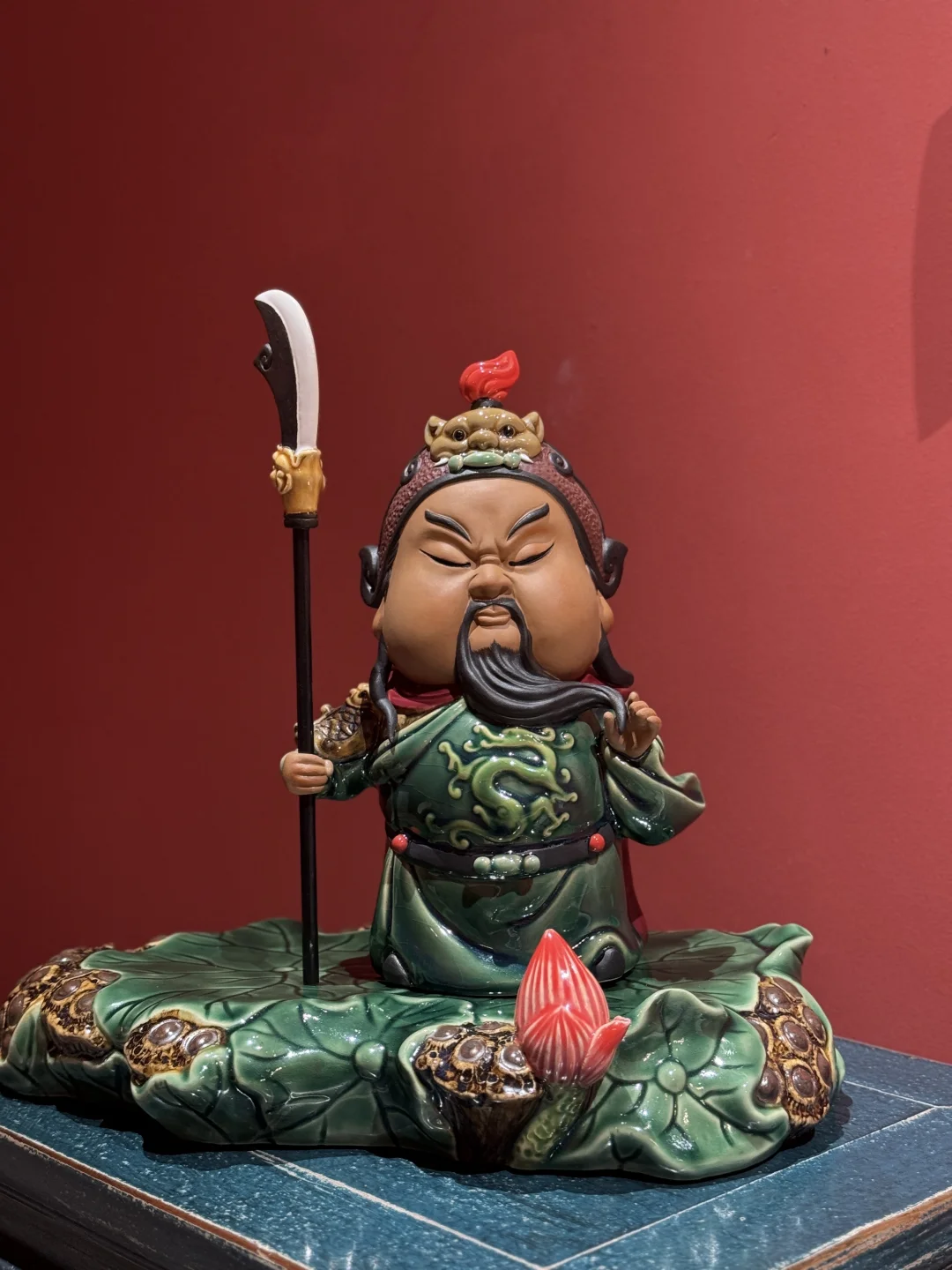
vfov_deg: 39.7
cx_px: 476
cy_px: 635
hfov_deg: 30.3
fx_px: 1760
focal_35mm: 48
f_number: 1.78
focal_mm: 6.76
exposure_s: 1/33
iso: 320
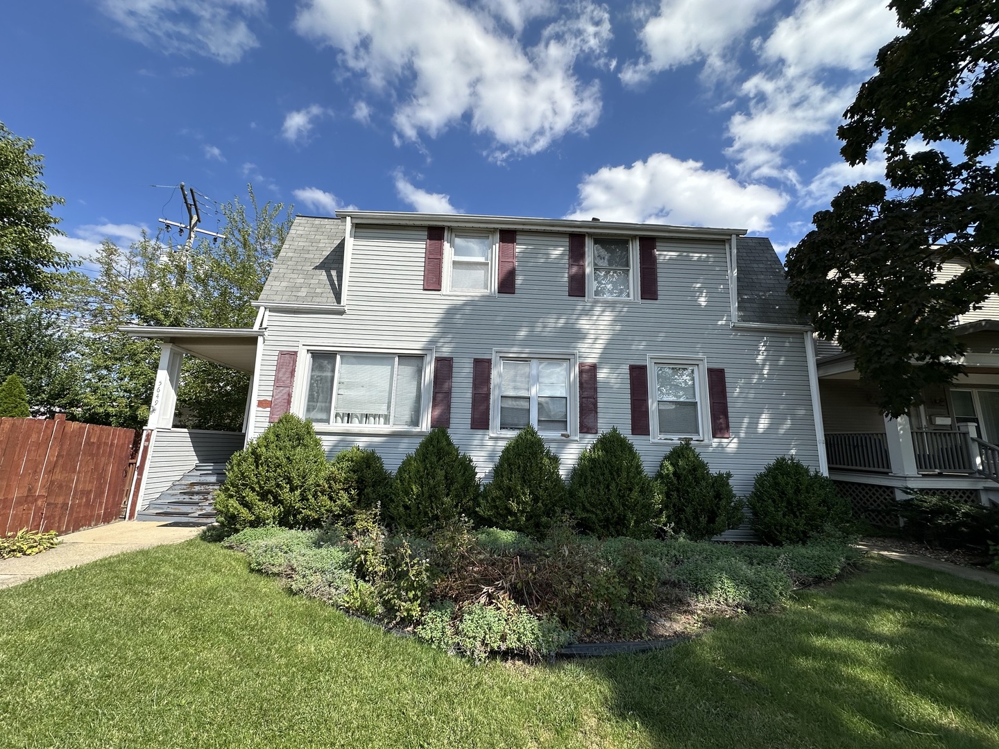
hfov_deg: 102.1
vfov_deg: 85.7
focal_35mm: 14
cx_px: 500
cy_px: 374
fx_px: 404
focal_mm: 2.22
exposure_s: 1/1916
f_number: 2.2
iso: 40
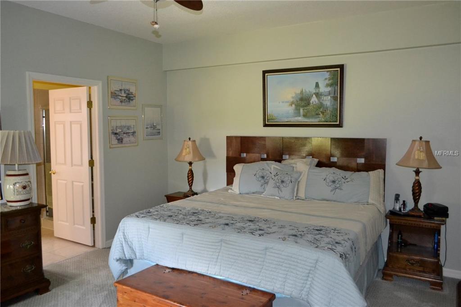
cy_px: 154
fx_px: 346
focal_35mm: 27
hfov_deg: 67.4
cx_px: 230
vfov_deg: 47.9
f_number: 3.5
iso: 2500
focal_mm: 18
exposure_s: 1/60
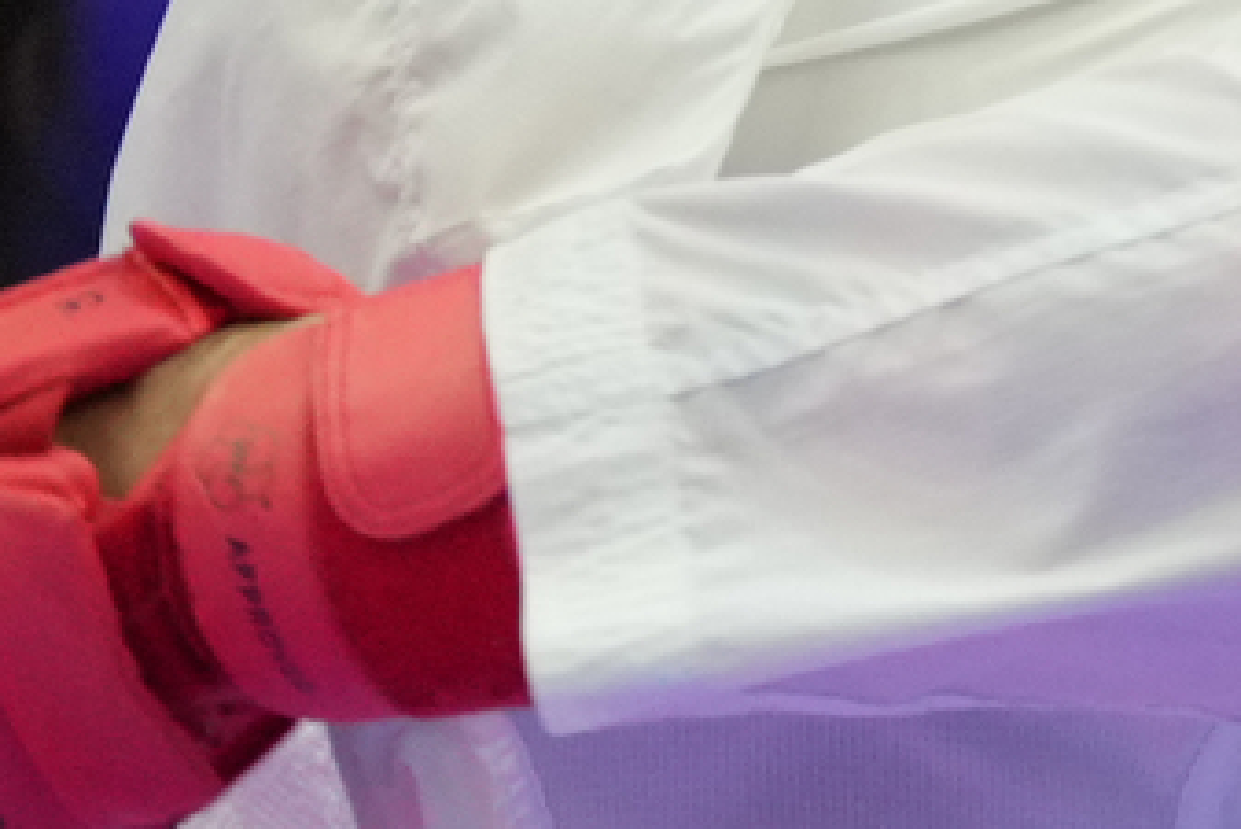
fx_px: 50348
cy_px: 140
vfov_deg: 0.9
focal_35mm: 1460
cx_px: 3948
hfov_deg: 1.4
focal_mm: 197
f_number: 2.8
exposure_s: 1/1000
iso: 1600
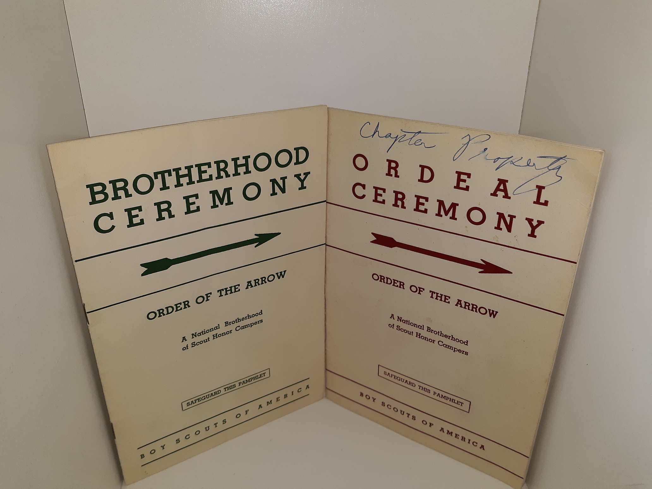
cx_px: 326
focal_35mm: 28
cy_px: 244
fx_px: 527
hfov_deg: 63.4
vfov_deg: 49.7
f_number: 1.7
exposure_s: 1/329
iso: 40
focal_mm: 3.7
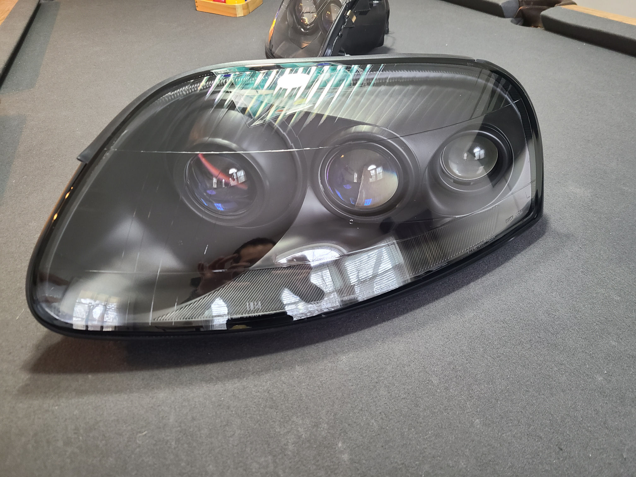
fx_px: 478
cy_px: 238
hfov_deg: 67.3
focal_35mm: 26
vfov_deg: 53.1
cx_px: 318
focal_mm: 5.4
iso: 320
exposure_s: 1/40
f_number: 1.8
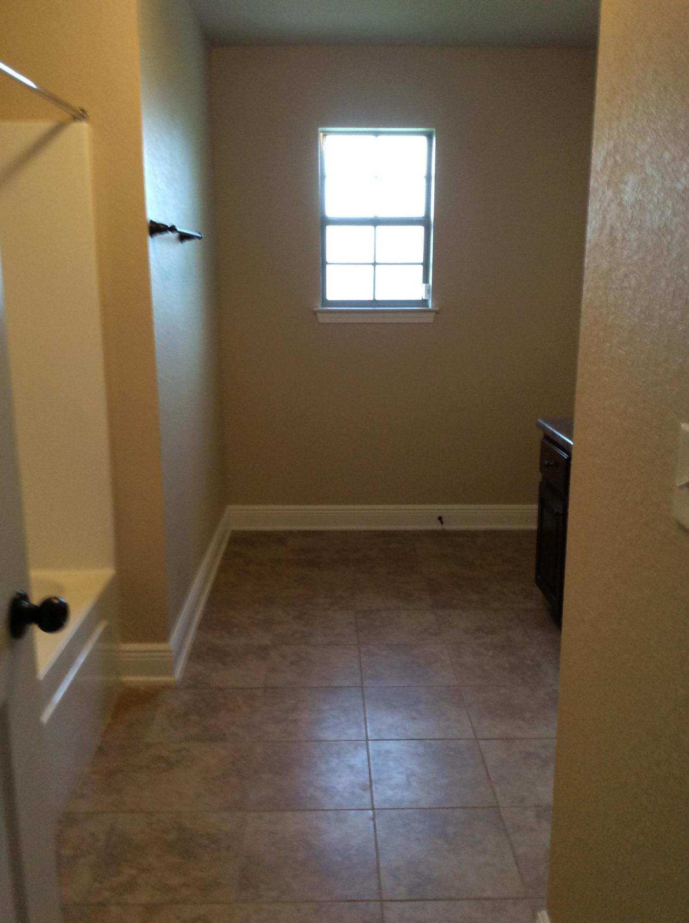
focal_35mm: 32
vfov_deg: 56.9
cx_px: 344
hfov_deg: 44.0
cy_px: 462
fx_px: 852
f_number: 2.4
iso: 125
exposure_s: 1/24
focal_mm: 3.3
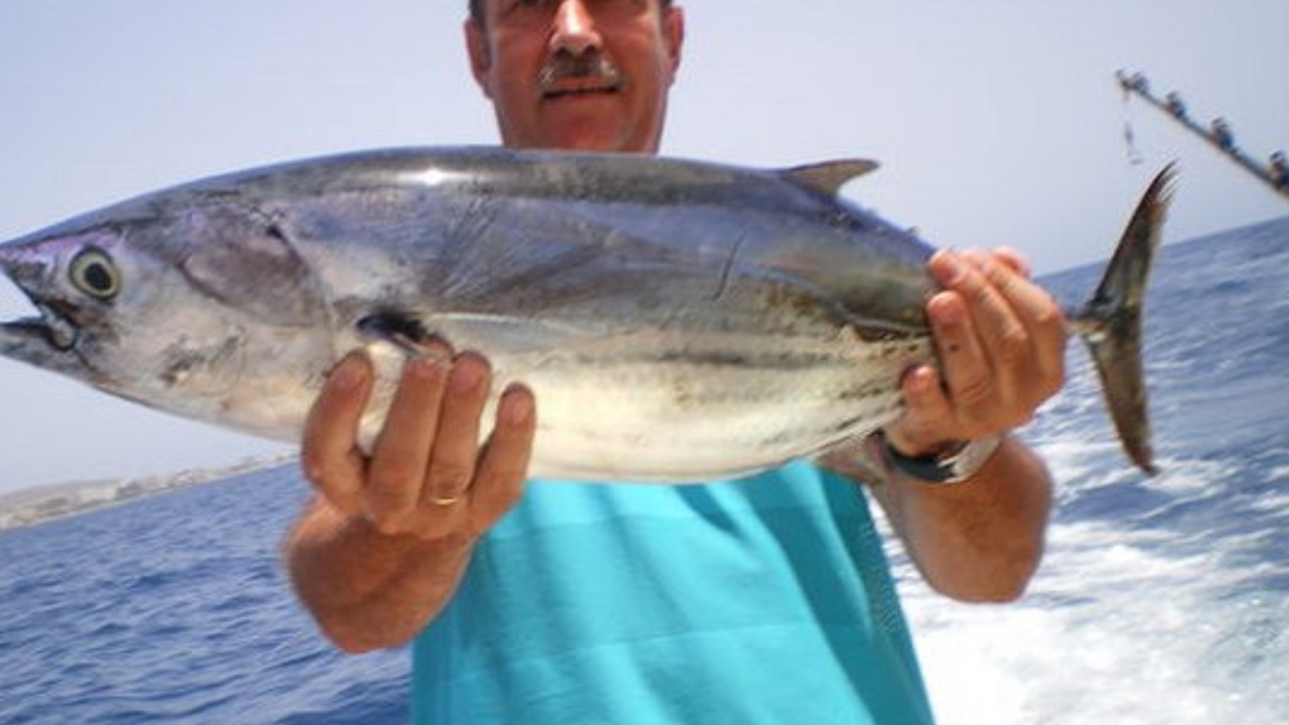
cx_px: 545
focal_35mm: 46
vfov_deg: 26.0
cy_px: 389
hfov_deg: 44.4
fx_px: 1572
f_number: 4.6
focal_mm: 6.3
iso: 50
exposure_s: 1/400
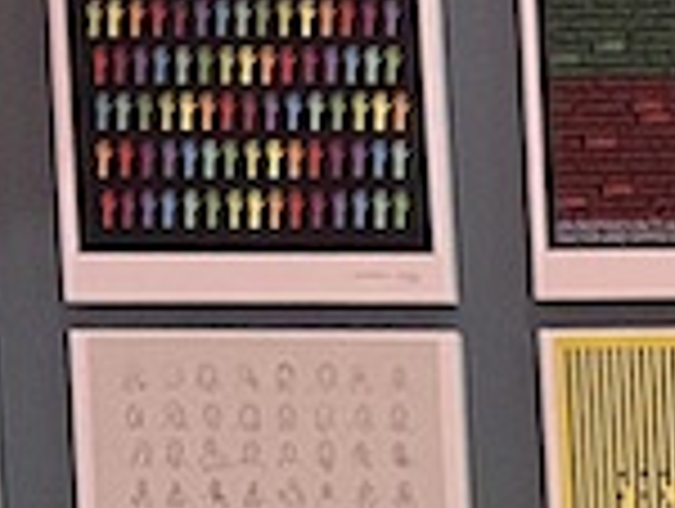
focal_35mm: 173
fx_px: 3379
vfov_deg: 7.9
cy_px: 1232
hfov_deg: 9.4
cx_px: 1922
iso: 640
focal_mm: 5.1
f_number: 1.6
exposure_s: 1/30
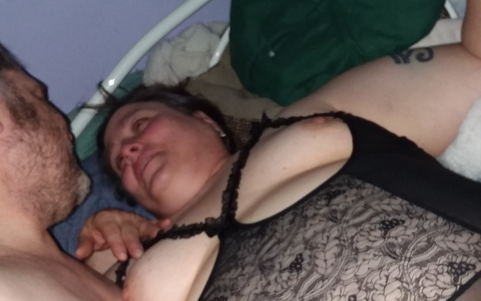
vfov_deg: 30.3
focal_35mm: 42
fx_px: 551
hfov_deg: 47.2
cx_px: 236
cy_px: 205
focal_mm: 2.47
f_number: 1.9
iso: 80
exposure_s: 1/30
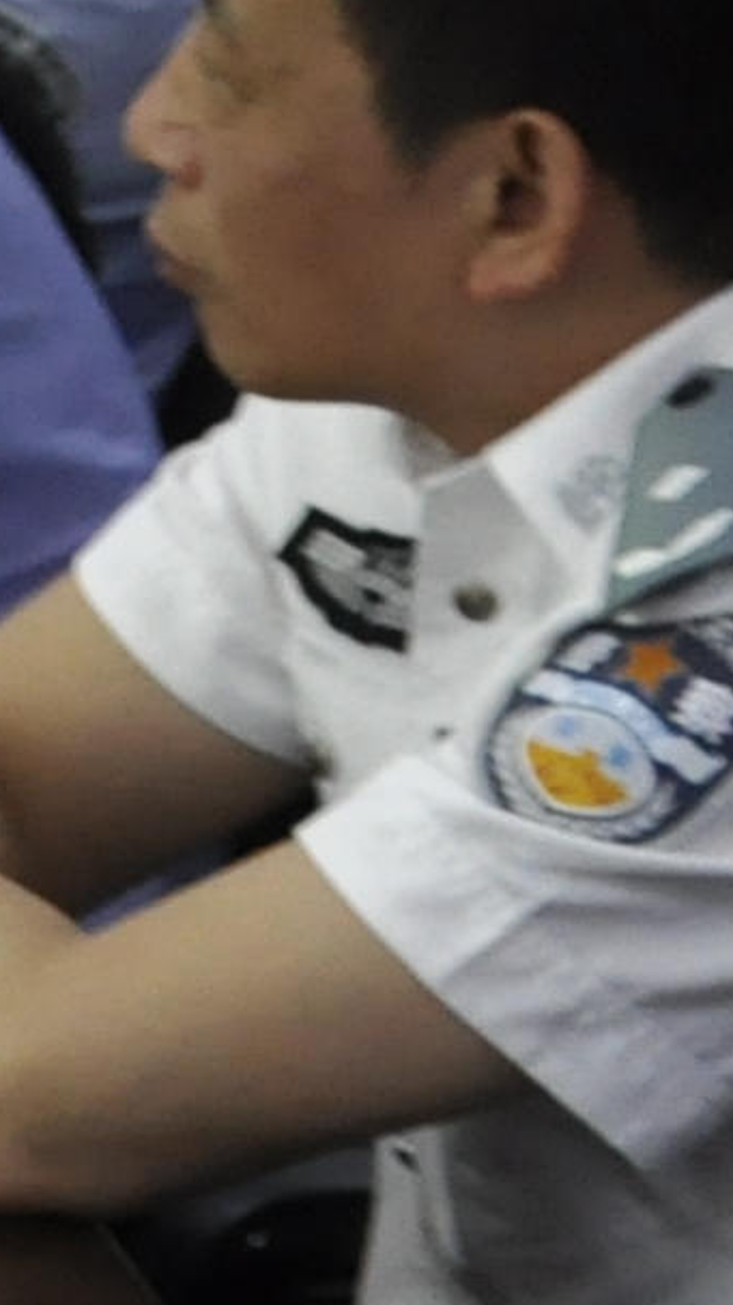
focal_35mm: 244
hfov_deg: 4.6
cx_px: -2109
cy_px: -641
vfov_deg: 8.6
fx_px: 8439
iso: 1000
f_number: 4.5
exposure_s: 1/160
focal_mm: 22
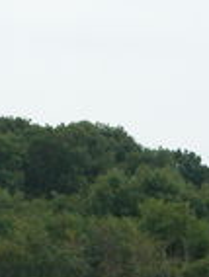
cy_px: 456
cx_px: -299
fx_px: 4832
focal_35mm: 602
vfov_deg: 3.3
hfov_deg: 2.5
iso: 100
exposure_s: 1/340
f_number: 5.2
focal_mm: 27.3
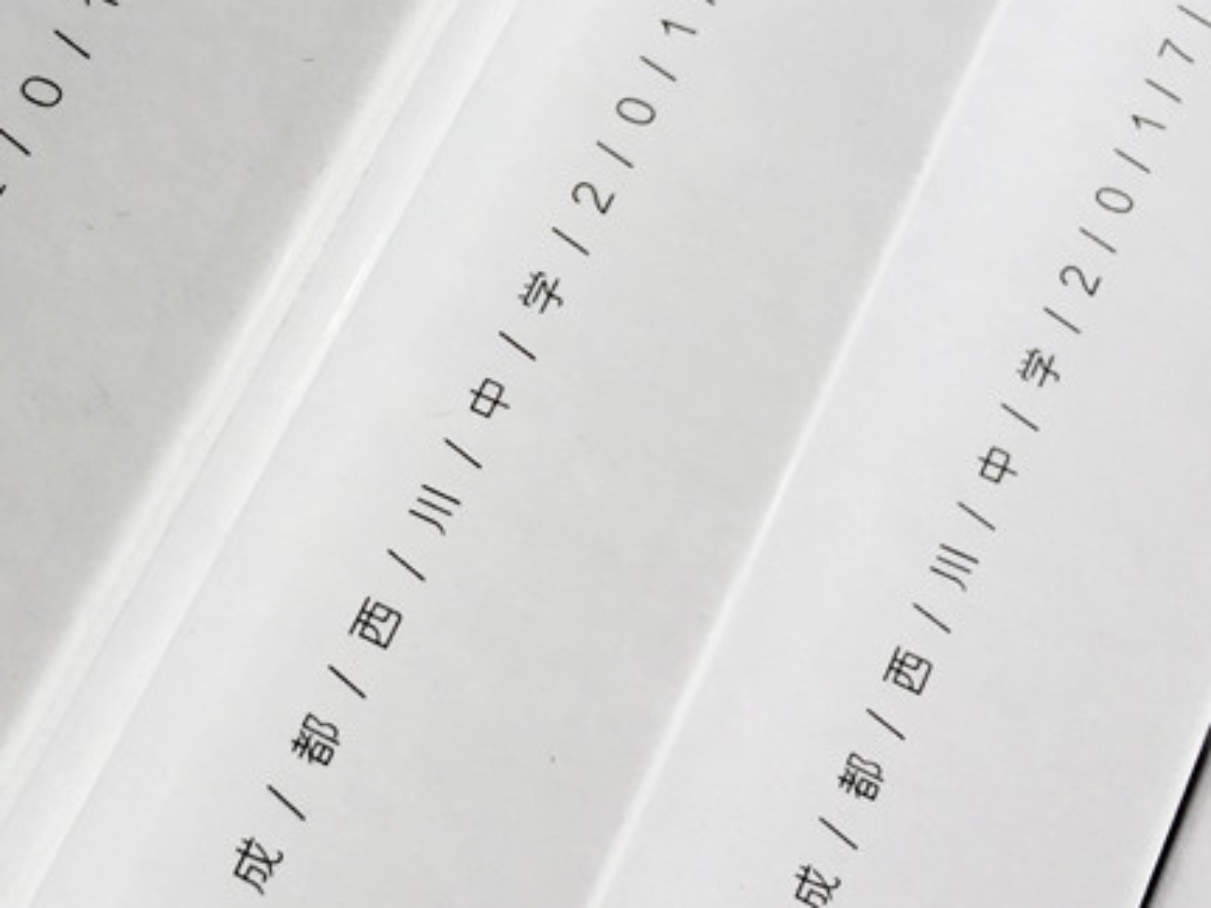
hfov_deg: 35.0
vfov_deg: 27.4
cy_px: 319
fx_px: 1854
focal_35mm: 53
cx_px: 233
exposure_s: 1/100
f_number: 2.2
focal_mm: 4.15
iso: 50
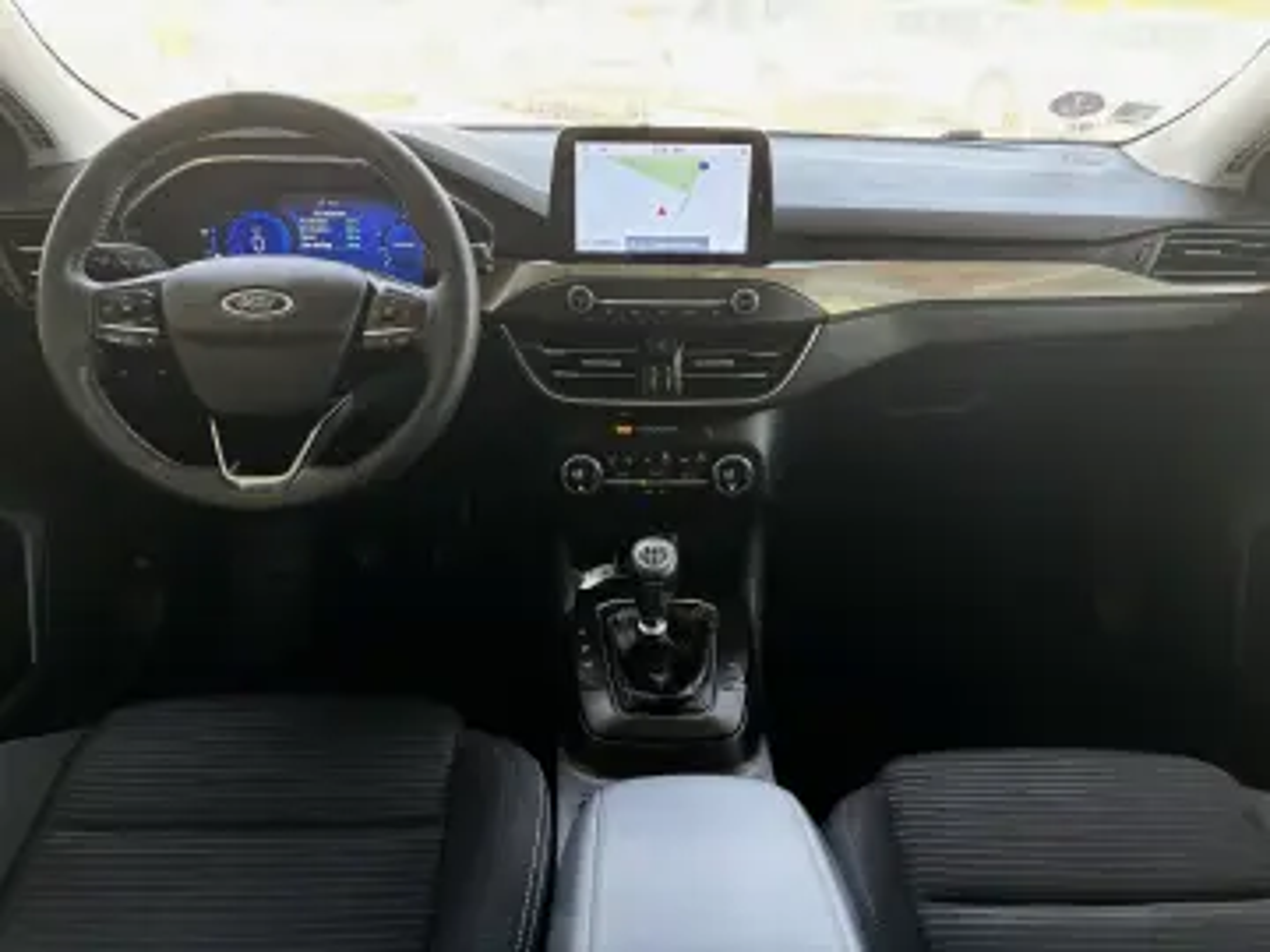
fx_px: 954
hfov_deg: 67.3
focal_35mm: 26
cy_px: 476
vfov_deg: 53.1
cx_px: 635
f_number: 1.6
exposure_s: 1/80
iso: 125
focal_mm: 5.96
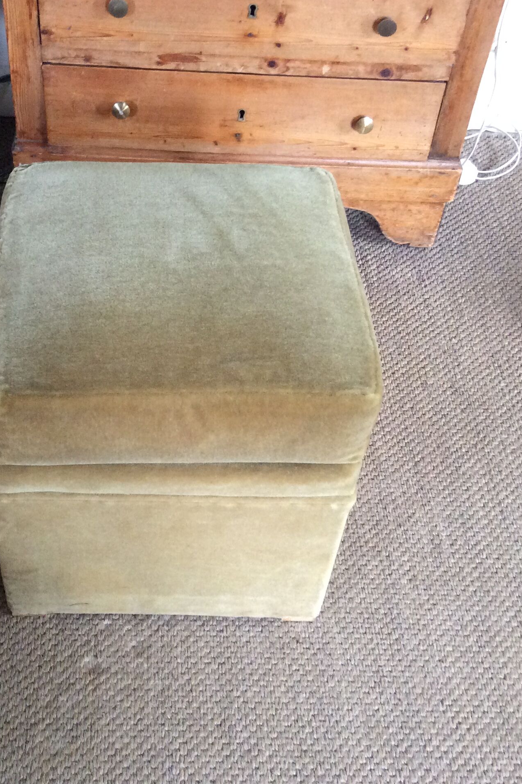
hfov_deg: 29.7
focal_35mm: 45
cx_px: 190
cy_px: 389
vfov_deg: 43.6
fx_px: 979
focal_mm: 3.3
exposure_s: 1/25
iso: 200
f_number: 2.4
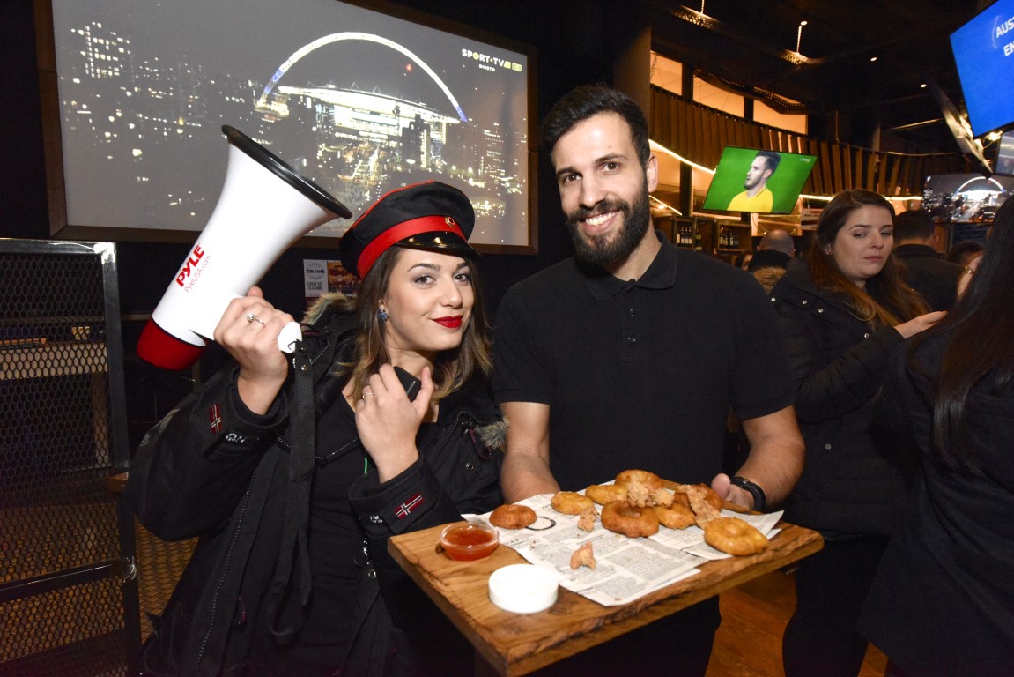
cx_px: 507
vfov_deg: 59.5
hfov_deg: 81.2
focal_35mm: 21
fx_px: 592
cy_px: 338
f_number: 7.1
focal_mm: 21
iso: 6400
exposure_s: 1/80
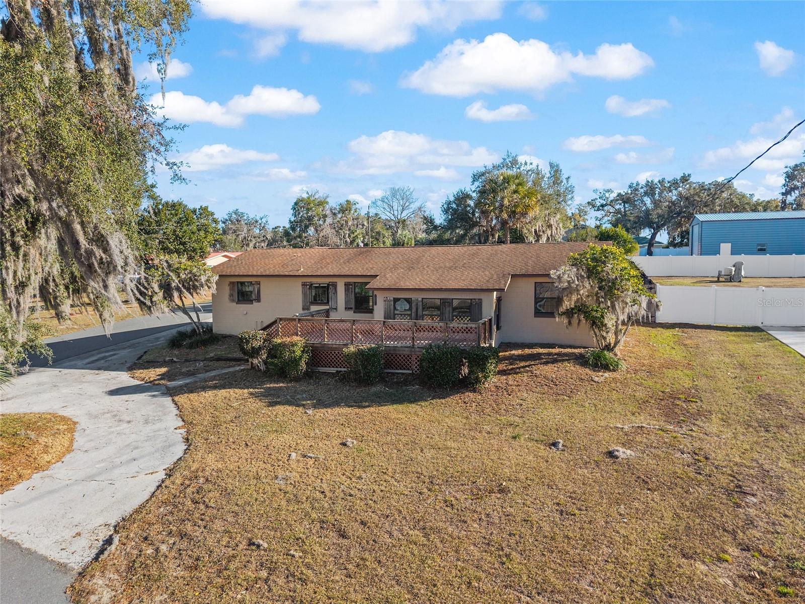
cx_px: 402
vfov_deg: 56.8
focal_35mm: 24
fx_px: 558
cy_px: 302
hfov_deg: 71.6
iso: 170
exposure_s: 1/2000
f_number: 1.8
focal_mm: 8.67
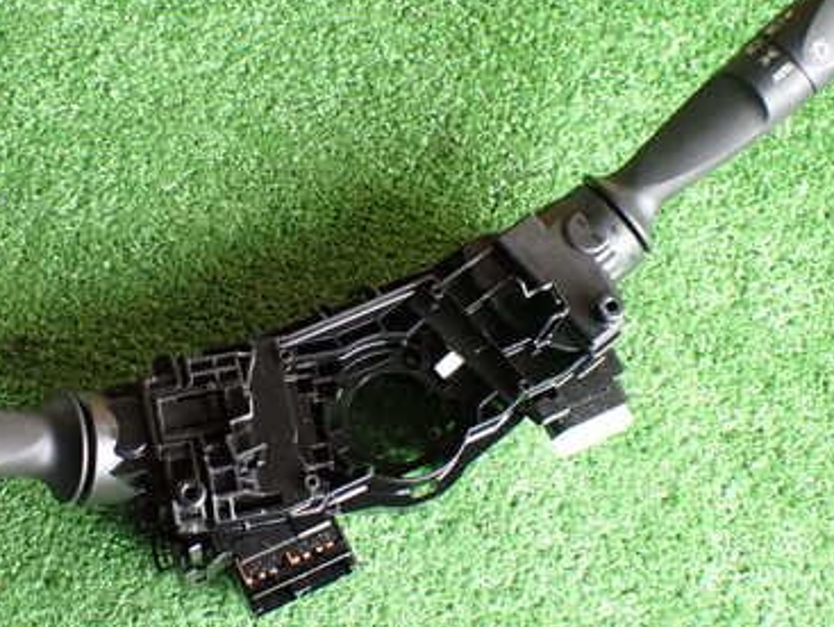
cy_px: 318
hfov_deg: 38.5
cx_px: 289
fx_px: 1182
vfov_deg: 29.7
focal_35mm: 49
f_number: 2.3
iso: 800
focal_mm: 5.4
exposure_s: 1/80
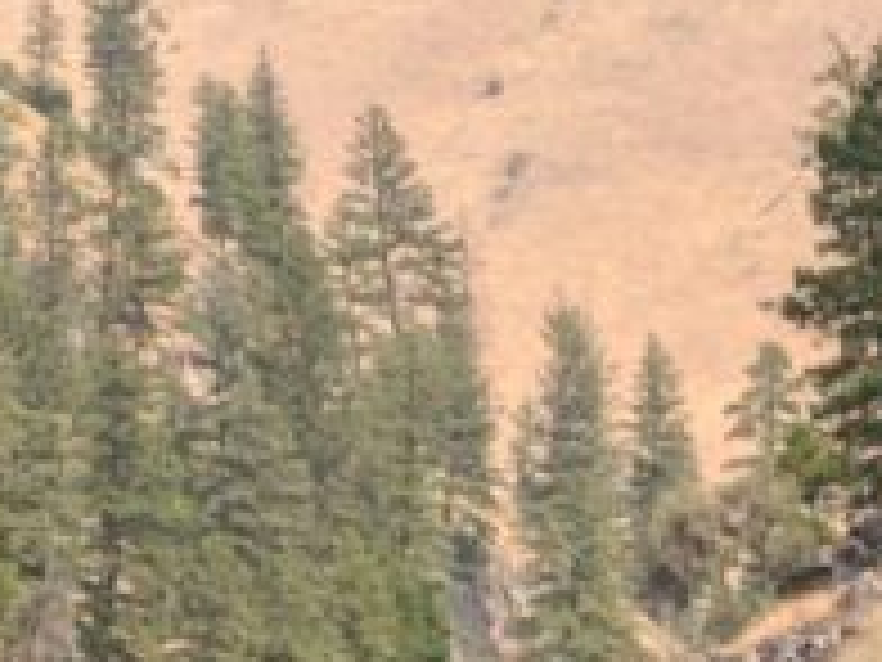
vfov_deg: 5.4
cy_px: 1560
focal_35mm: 266
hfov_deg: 7.0
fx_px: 6778
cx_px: 2088
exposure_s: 1/651
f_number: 1.89
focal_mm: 5.43
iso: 38
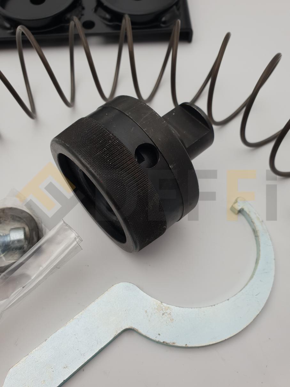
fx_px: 290
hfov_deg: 53.1
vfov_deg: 67.3
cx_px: 145
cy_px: 194
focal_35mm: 26
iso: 50
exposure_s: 1/382
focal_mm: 4.3
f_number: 2.4
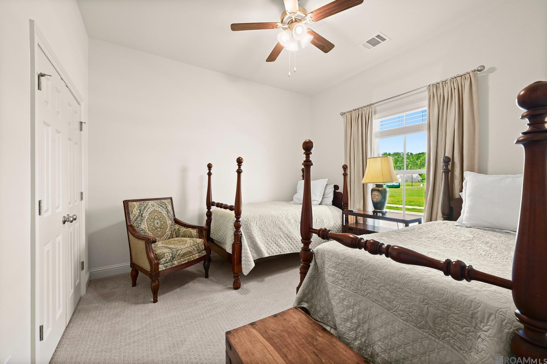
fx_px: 213
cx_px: 274
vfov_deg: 81.1
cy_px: 182
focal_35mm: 14
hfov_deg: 104.3
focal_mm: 14
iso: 200
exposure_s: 1/2.5
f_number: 10
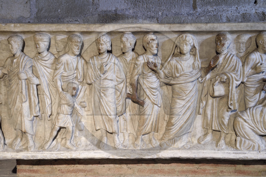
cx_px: 133
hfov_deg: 38.2
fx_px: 384
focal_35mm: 52
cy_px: 88
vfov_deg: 26.0
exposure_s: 1/2
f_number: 10
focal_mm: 52
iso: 400
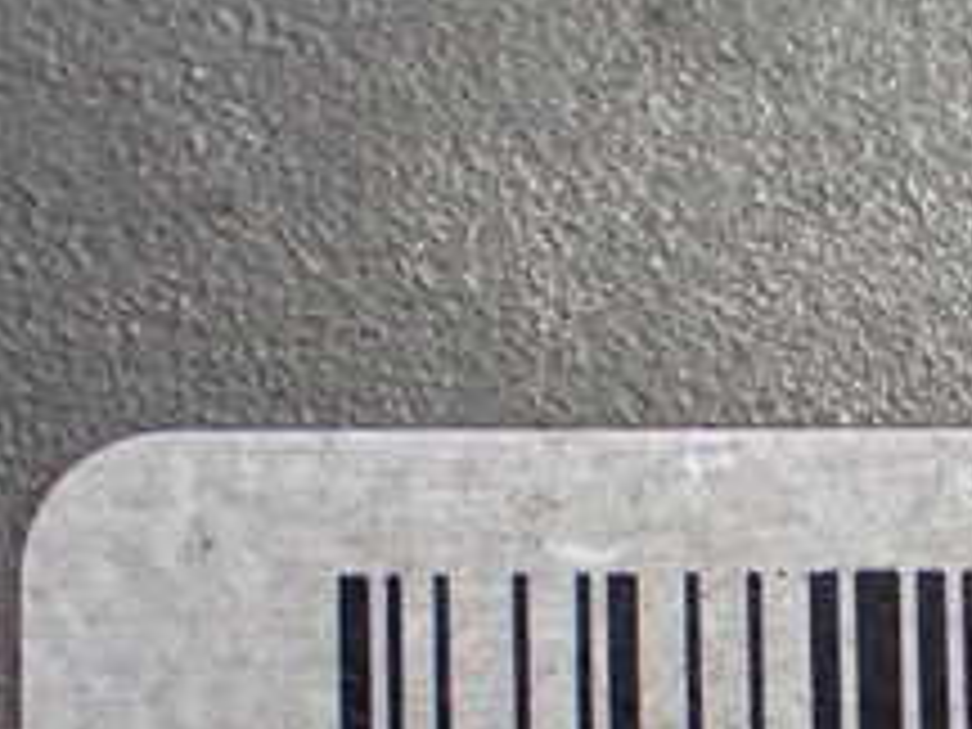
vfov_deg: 9.8
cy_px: 788
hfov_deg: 12.8
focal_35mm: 150
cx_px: 1202
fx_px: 4212
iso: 800
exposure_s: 1/125
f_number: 3.3
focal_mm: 9.65
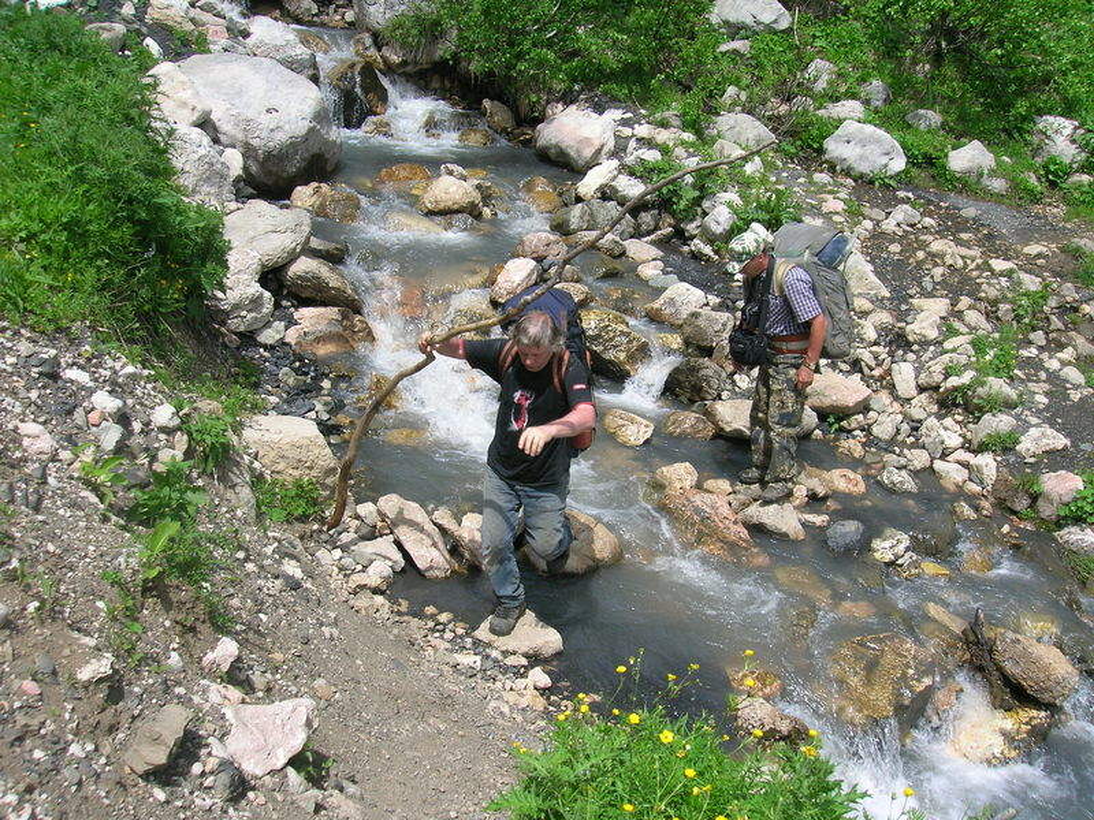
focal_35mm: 34
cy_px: 410
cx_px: 547
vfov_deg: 41.8
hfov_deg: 54.0
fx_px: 1075
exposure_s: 1/258
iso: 50
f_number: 4.9
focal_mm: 5.7
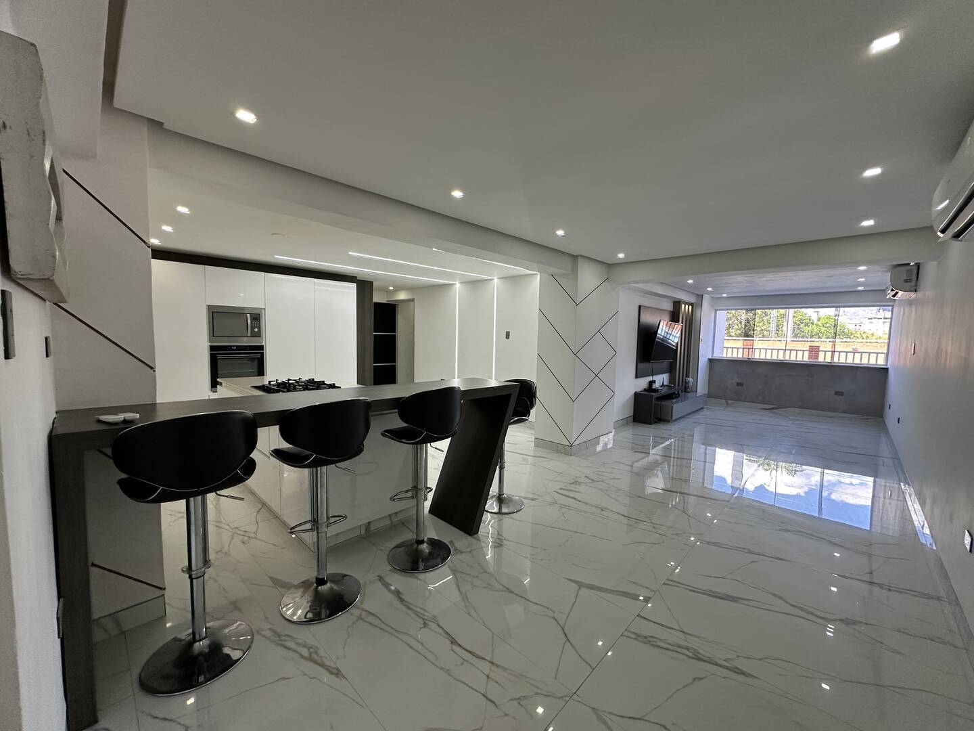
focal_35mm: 14
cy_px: 366
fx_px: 394
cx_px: 487
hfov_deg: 102.1
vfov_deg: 85.7
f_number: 2.2
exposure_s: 1/120
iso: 200
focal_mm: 2.22
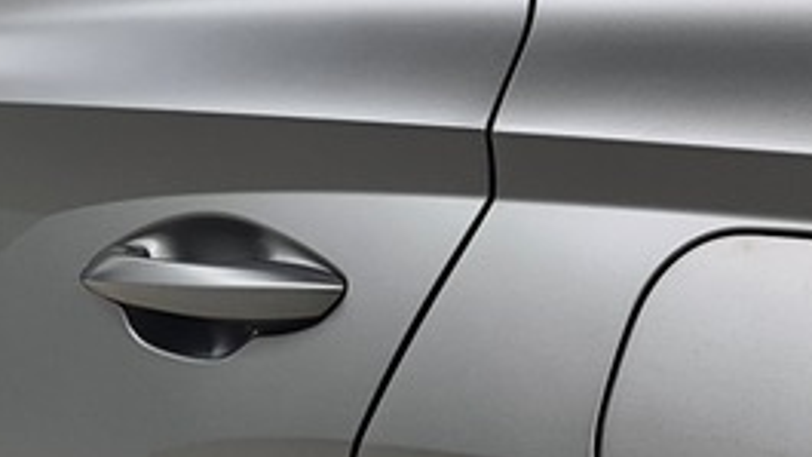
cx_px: 907
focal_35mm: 171
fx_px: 3681
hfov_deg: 12.4
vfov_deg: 7.1
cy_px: 196
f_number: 1.8
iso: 50
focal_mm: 5.4
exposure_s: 1/50
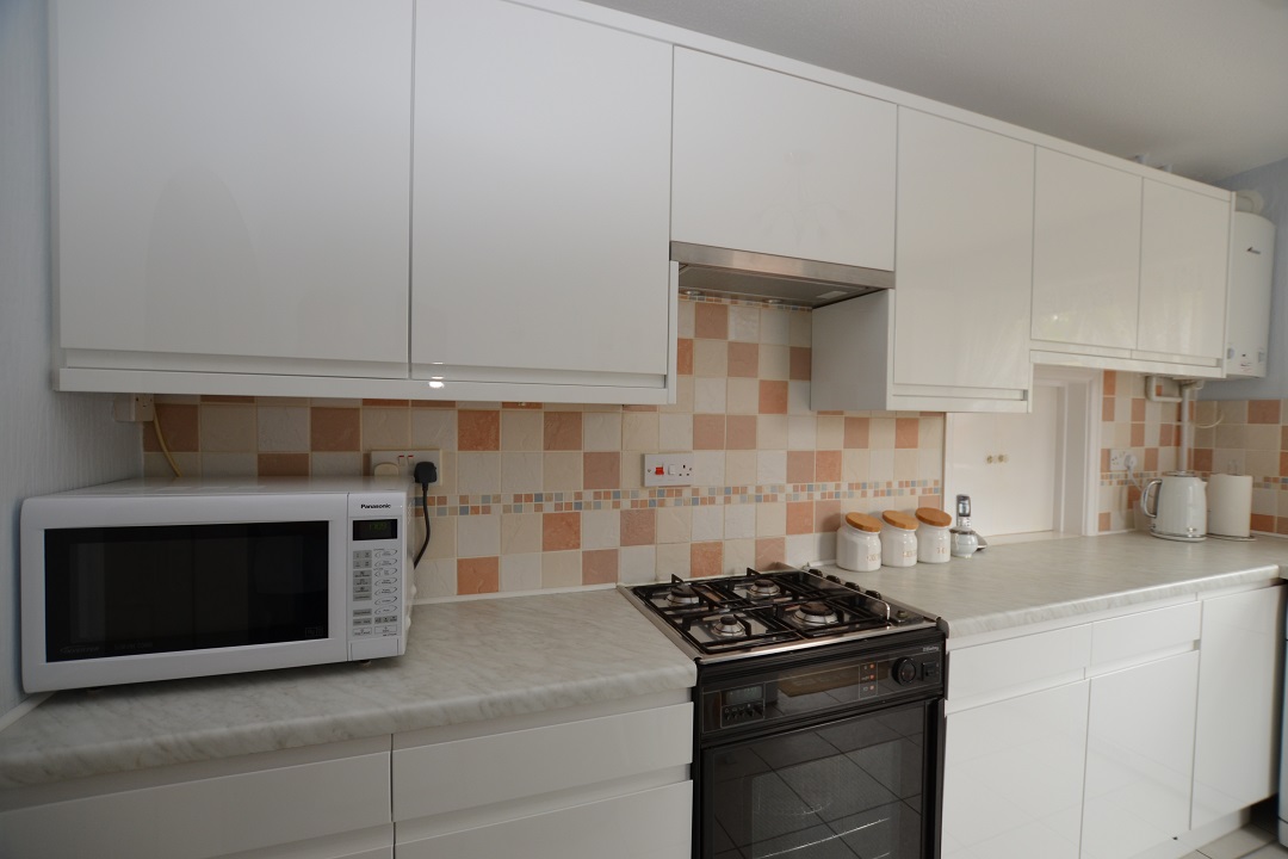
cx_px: 644
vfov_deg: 77.3
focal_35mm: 15
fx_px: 537
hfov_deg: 100.4
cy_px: 430
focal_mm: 10
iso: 360
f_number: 4
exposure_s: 1/60
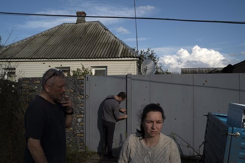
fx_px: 238
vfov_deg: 37.8
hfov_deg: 54.4
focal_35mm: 35
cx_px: 122
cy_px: 82
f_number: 9
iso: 100
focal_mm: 35
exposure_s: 1/400
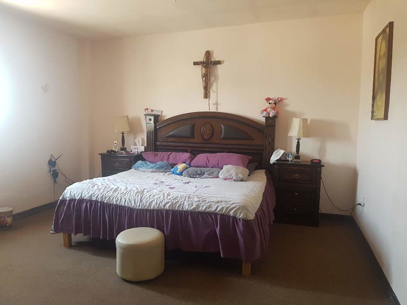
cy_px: 152
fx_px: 306
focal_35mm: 26
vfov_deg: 53.1
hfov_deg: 67.3
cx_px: 204
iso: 200
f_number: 1.7
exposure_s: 1/14
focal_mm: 4.2
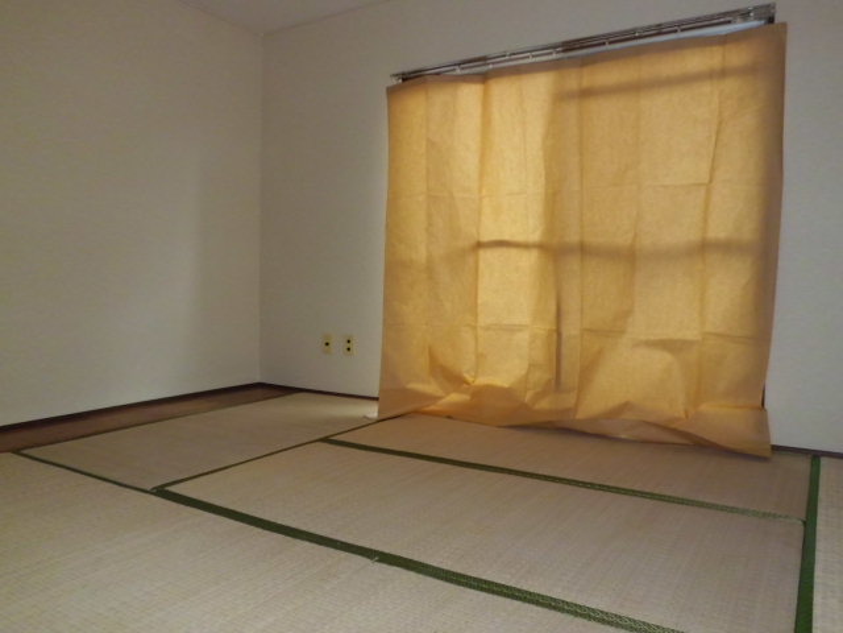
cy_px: 316
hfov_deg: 67.3
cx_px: 422
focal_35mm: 26
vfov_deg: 53.1
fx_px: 633
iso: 100
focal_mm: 4.7
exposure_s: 1/125
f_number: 2.8
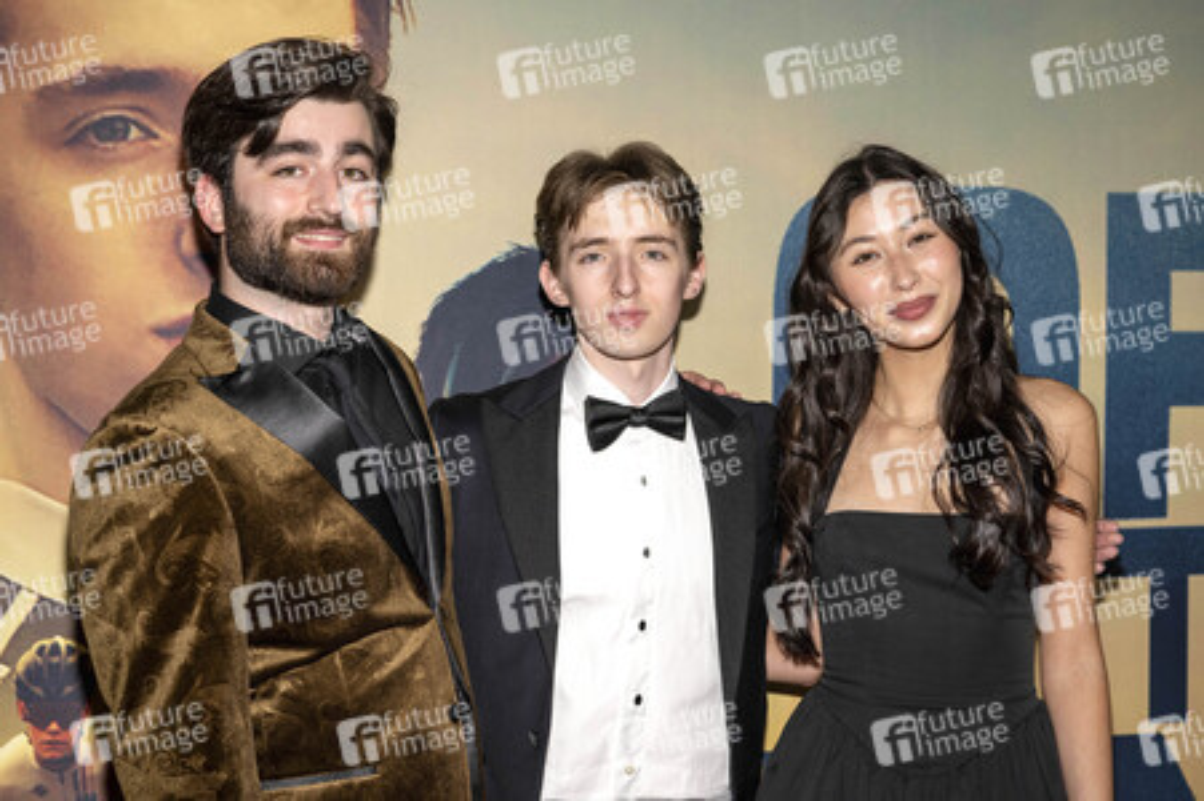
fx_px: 1671
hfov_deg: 39.6
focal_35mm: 50
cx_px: 602
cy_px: 400
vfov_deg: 27.0
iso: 800
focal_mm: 50
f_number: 4.5
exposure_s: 1/200
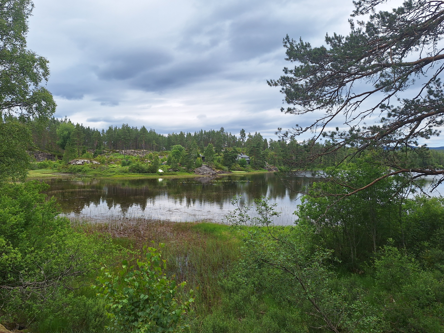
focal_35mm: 24
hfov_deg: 71.6
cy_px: 167
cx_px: 216
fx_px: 308
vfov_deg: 56.8
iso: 40
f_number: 1.8
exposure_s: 1/2632
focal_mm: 5.54
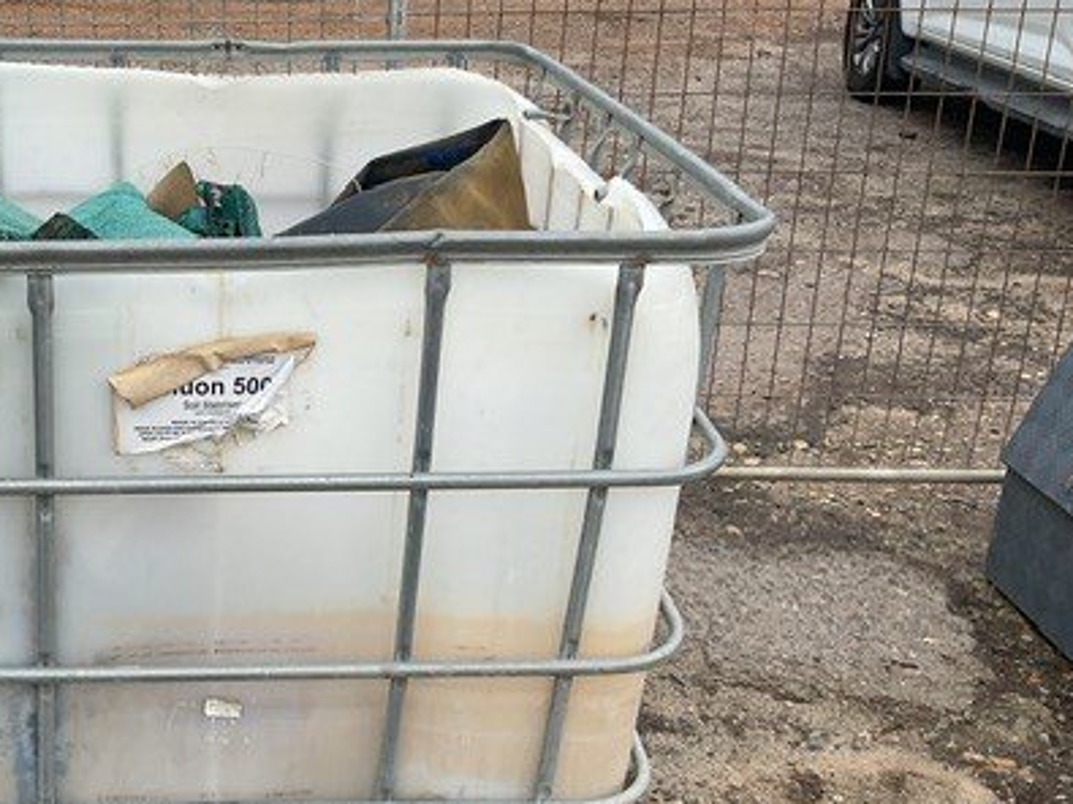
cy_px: 519
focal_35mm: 47
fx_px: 1456
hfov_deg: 38.9
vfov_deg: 30.7
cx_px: 220
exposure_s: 1/1626
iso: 16
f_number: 1.8
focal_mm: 3
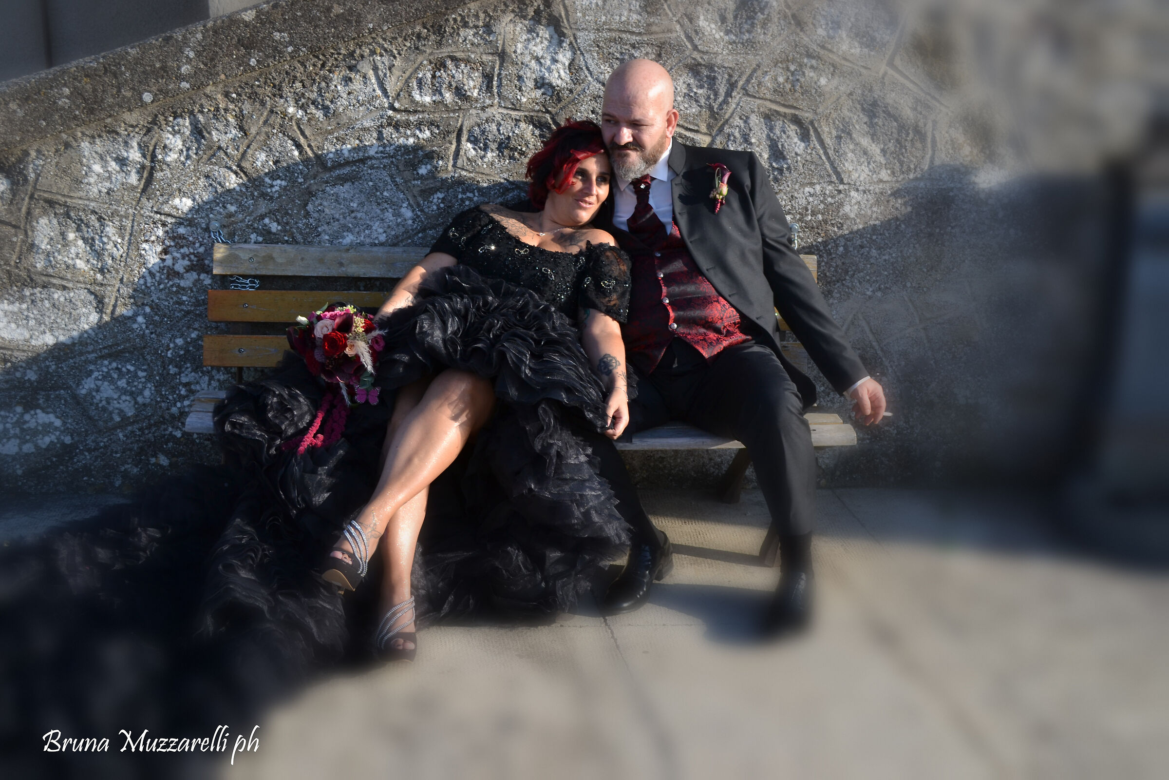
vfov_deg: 29.9
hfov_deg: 43.6
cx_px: 584
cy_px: 390
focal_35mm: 45
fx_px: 1461
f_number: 6.3
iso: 100
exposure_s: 1/160
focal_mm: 30
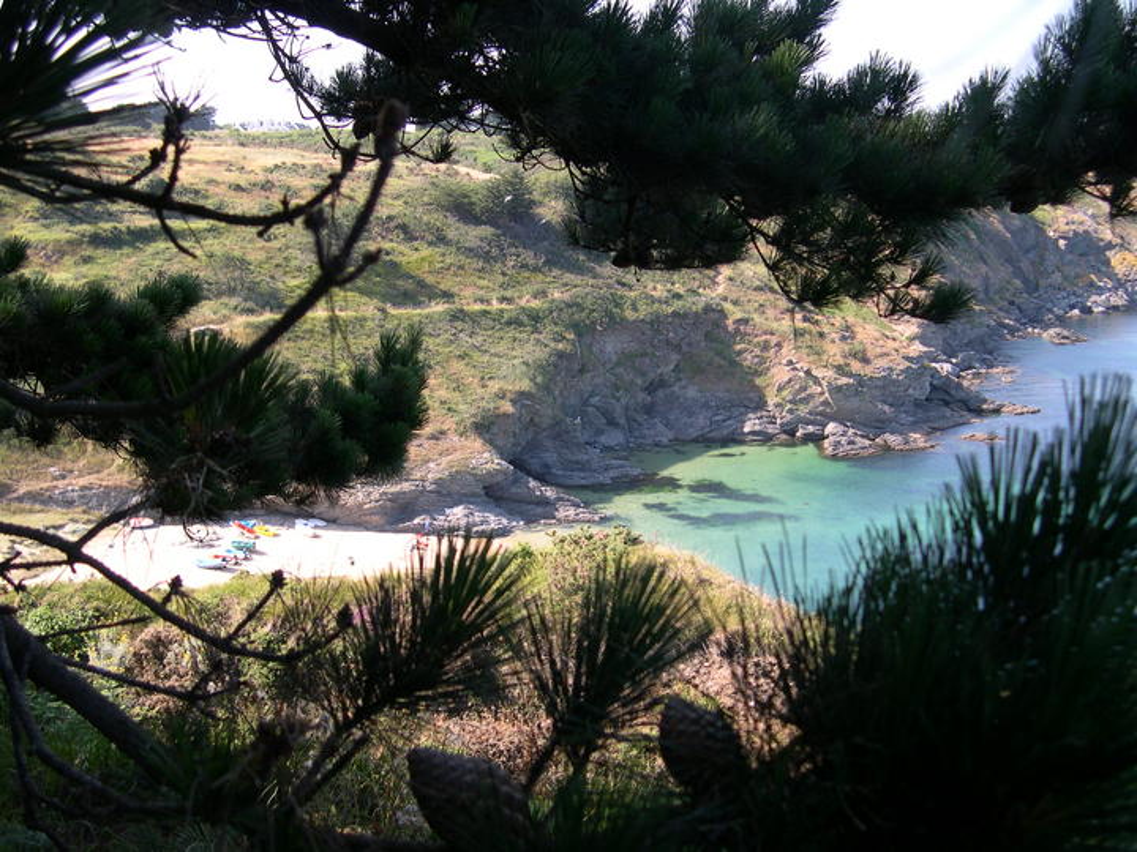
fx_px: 1248
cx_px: 568
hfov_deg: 49.0
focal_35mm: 38
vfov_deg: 37.7
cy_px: 426
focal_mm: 8
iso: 100
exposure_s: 1/333
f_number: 2.8
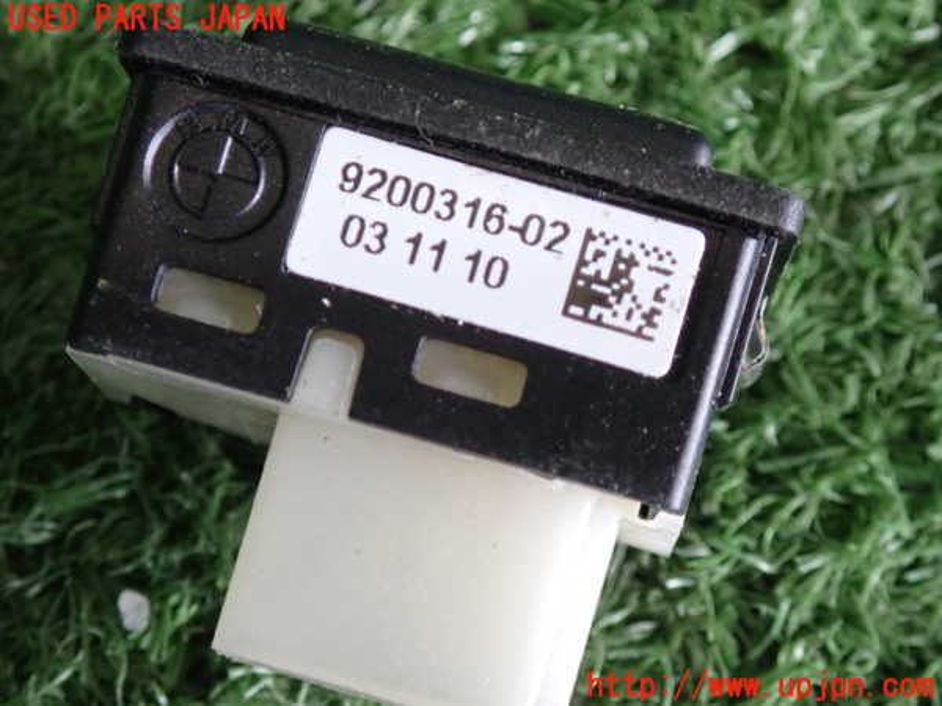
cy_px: 353
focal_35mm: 100
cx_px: 471
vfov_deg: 14.8
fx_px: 2721
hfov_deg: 19.6
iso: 800
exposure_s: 1/40
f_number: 4.9
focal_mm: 18
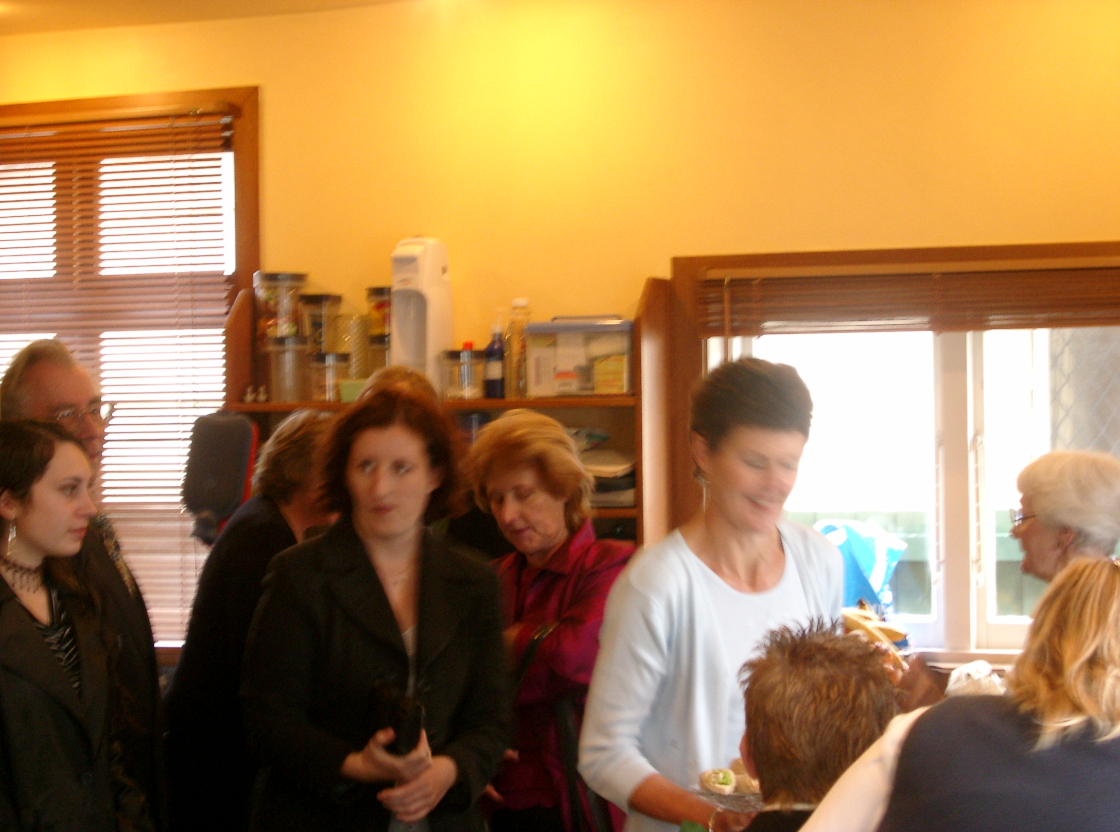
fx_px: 2806
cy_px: 416
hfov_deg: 22.6
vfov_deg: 16.9
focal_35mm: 87
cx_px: 560
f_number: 4.2
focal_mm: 17.7
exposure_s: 1/15
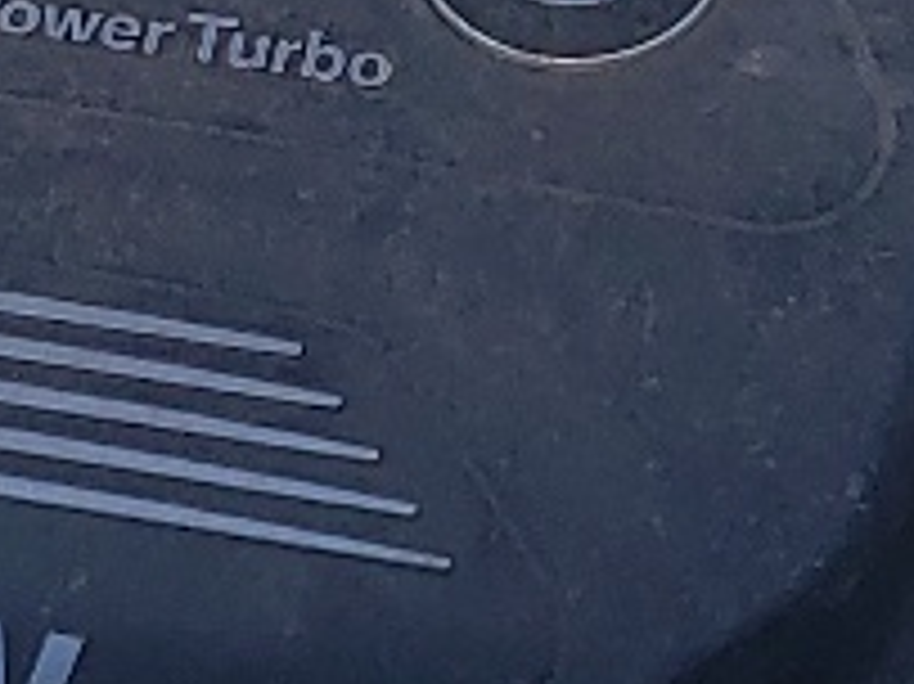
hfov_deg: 9.6
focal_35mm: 205
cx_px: 239
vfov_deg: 7.2
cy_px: -99
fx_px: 5410
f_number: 1.5
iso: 50
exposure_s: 1/1429
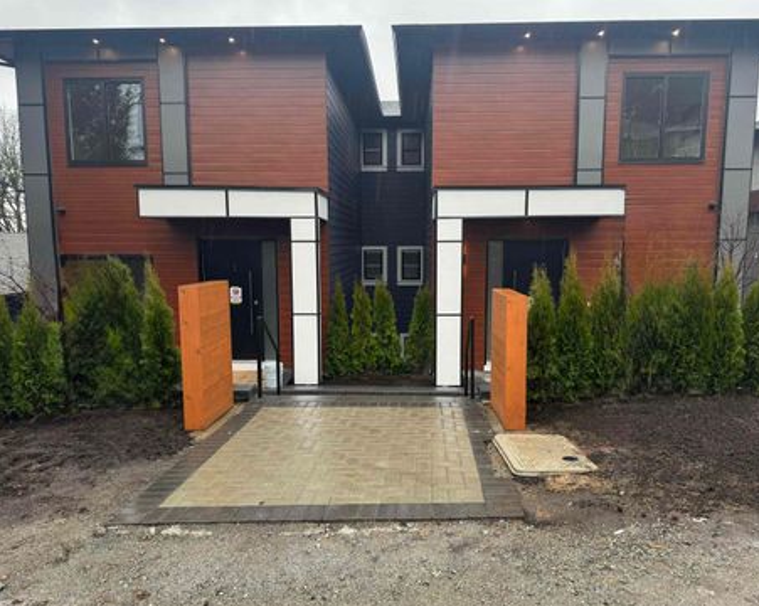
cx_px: 392
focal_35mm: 26
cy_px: 314
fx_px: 584
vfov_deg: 54.9
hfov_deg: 66.1
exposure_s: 1/134
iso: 50
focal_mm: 6.76
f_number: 1.78
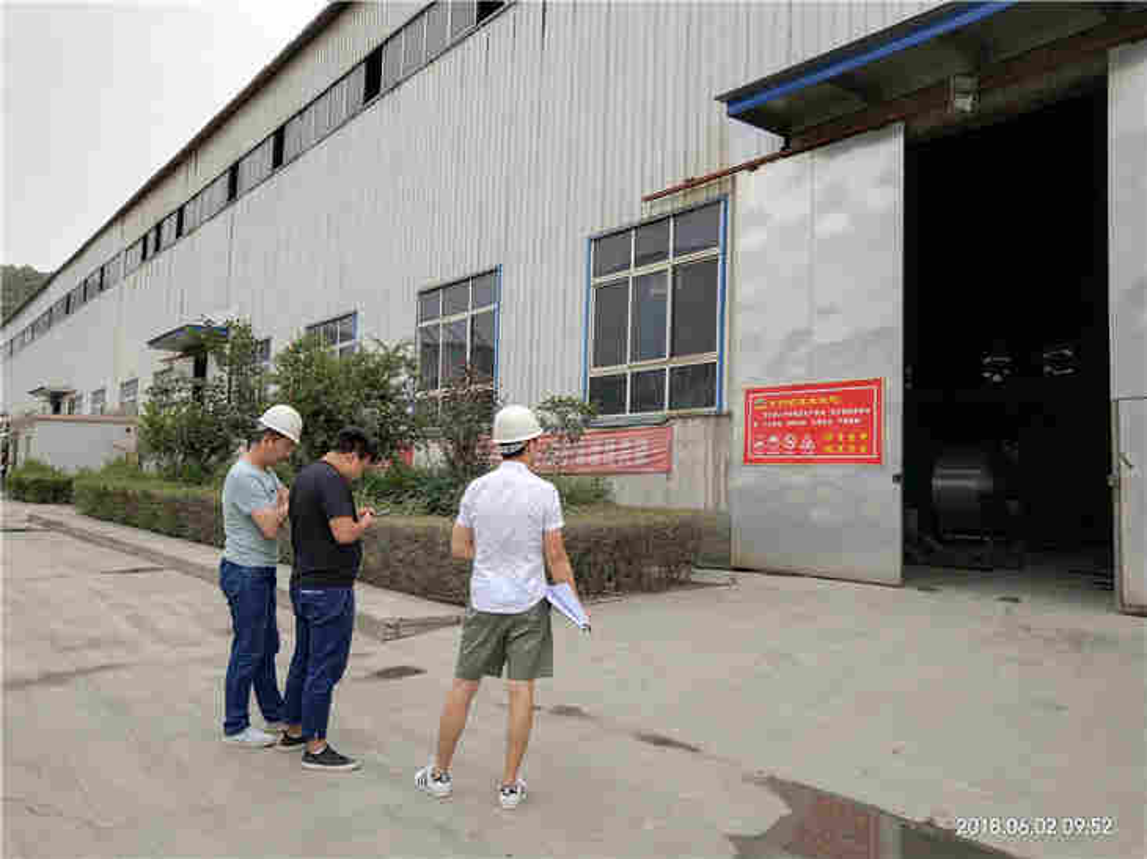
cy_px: 430
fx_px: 994
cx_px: 574
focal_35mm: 30
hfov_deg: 60.0
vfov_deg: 46.8
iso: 85
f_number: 1.8
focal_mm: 3.95
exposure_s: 1/1599
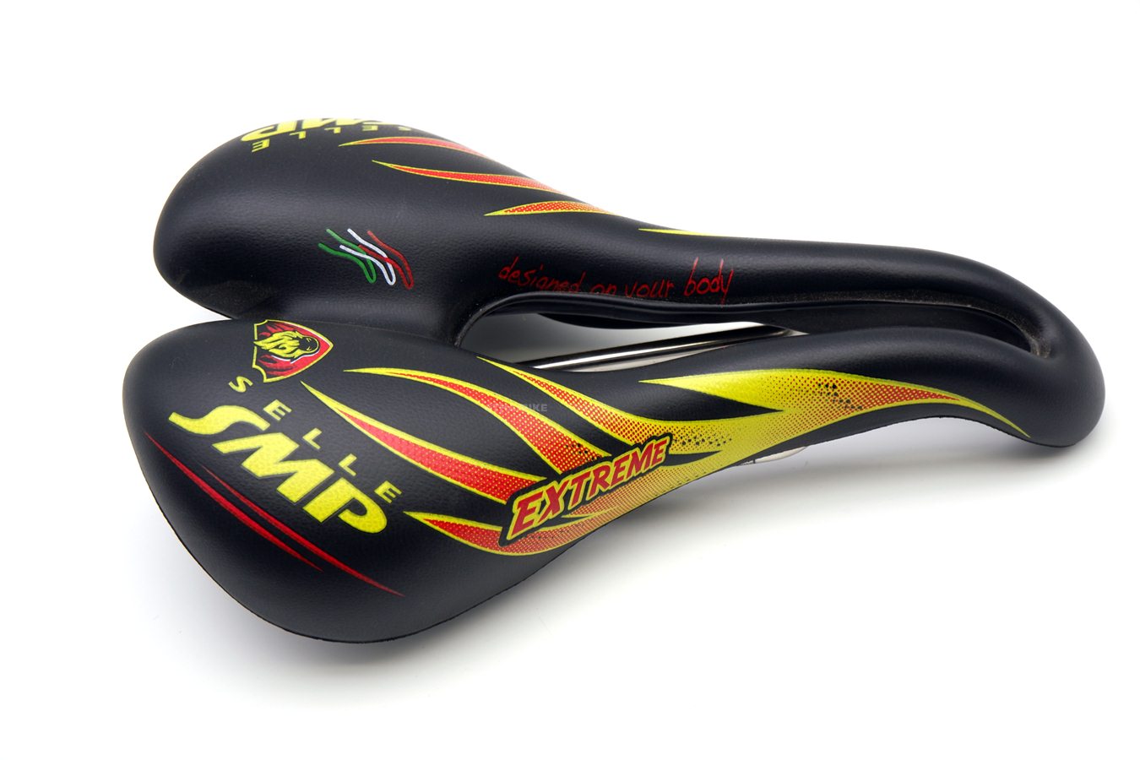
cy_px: 380
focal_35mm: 63
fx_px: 1995
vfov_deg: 21.6
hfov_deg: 31.9
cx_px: 570
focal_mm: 42
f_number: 8
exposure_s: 1/60
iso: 200
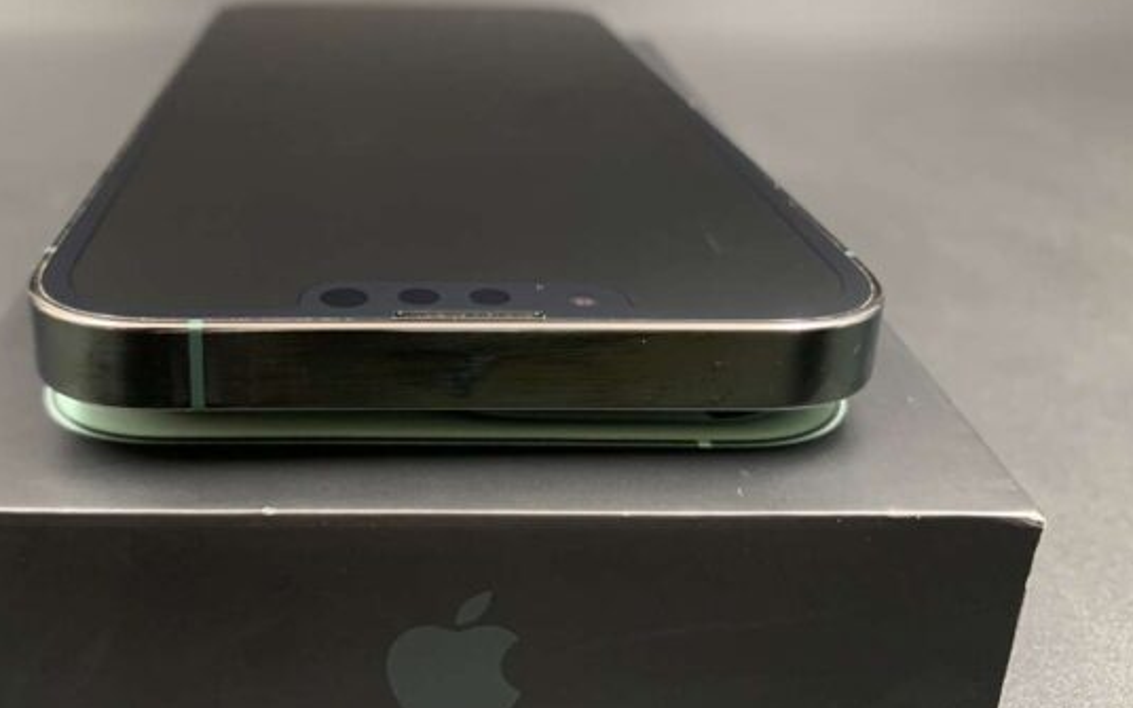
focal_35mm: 36
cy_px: 240
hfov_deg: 53.4
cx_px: 427
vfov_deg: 35.0
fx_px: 1112
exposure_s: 1/60
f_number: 1.8
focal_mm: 4.25
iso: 200
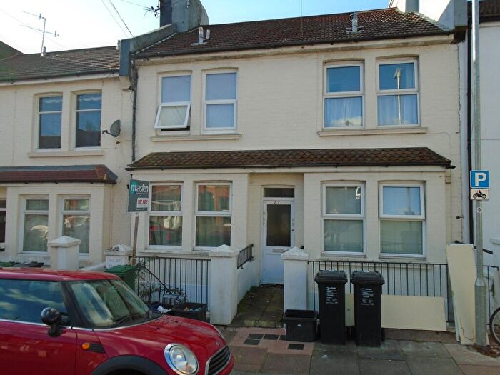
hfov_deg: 67.3
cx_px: 250
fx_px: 376
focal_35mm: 26
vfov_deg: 53.1
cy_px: 188
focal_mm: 4.6
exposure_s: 1/500
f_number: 3.2
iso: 100
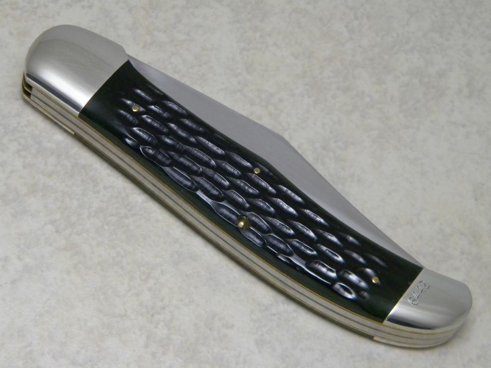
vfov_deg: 14.1
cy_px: 184
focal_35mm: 105
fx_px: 1489
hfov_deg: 18.7
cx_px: 246
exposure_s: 1/21.6
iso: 400
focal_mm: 19
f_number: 4.7
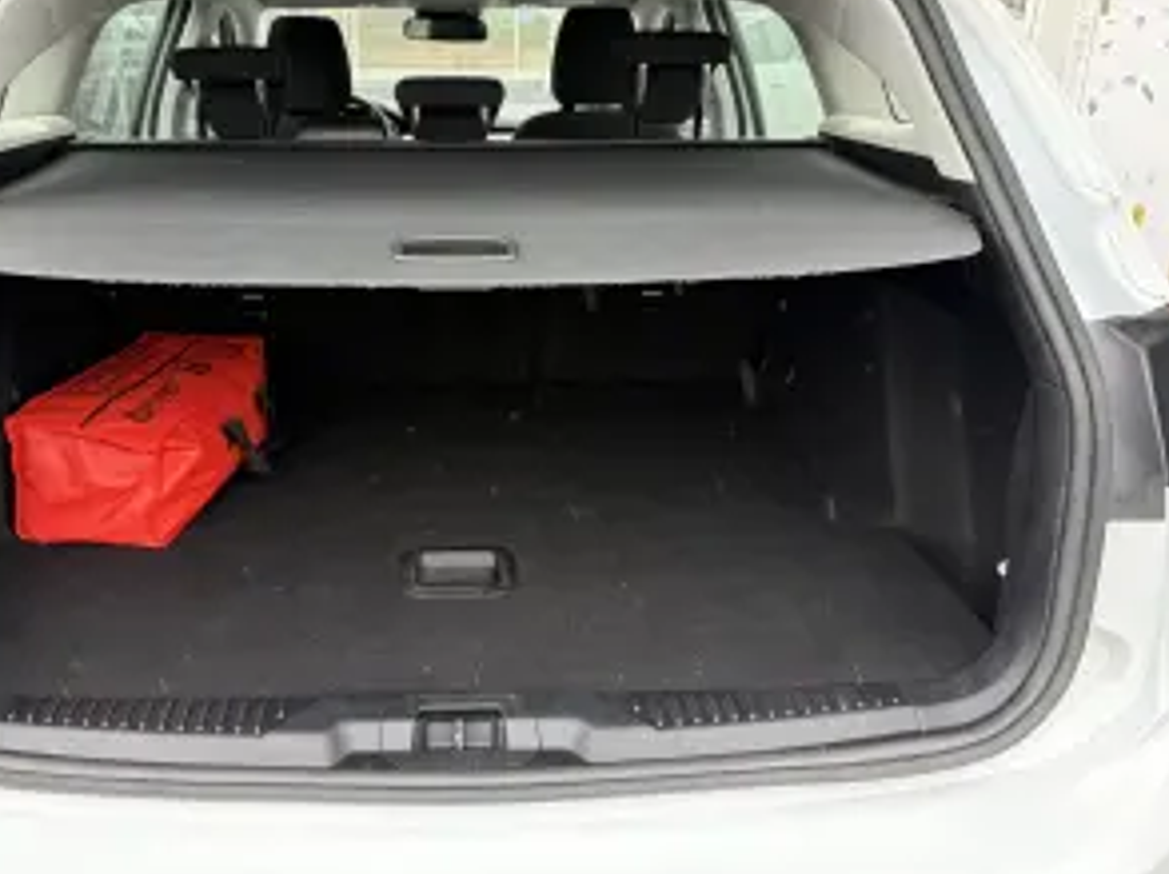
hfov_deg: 56.5
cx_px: 483
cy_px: 371
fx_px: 1079
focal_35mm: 32
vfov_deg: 43.9
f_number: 1.6
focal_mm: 5.96
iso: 100
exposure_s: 1/230
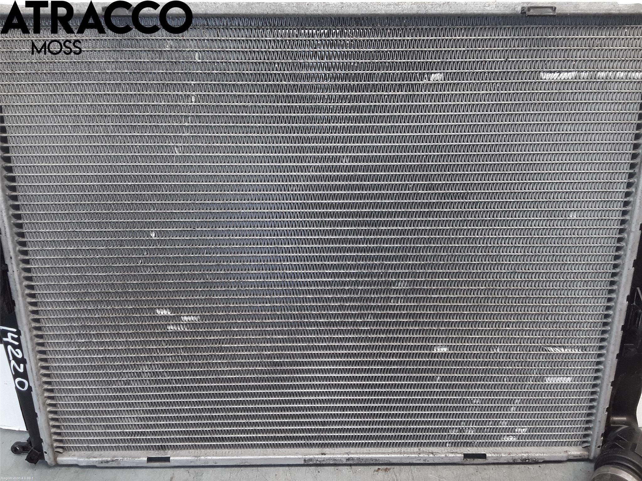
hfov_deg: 63.4
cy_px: 240
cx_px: 321
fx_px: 519
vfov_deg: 49.7
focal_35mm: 28
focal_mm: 2.91
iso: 50
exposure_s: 1/50
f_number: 1.9
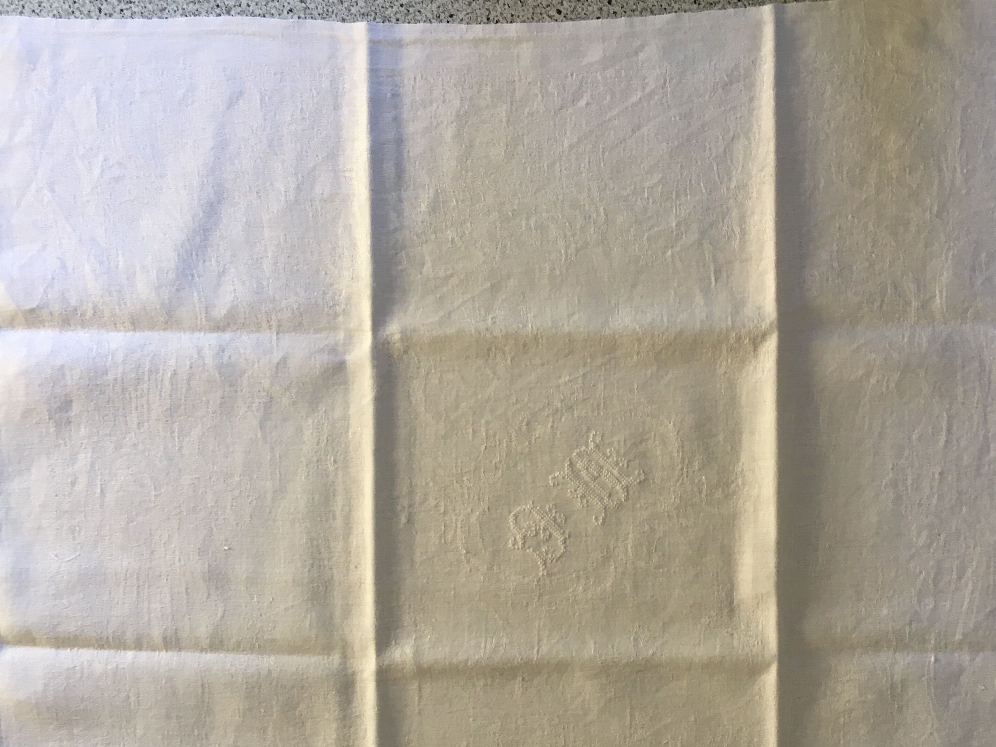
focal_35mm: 41
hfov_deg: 45.6
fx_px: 1180
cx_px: 570
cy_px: 463
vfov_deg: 35.0
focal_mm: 4.15
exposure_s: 1/33
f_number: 2.2
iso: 80
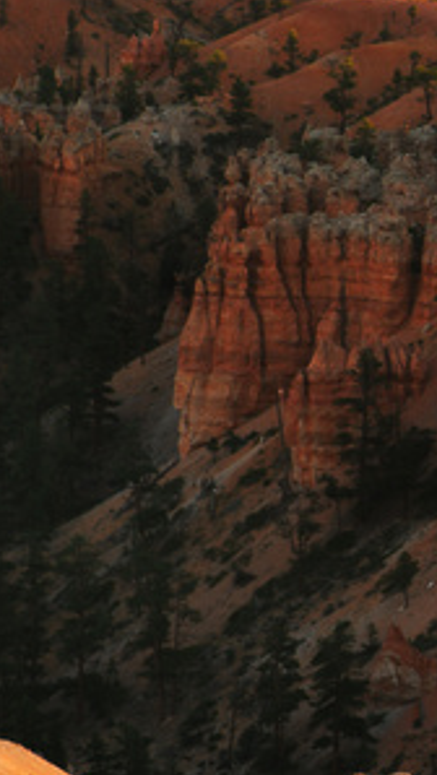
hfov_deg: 1.7
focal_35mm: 702
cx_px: 851
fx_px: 14437
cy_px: 689
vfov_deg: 3.1
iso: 200
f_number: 11
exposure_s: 1/20
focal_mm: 200
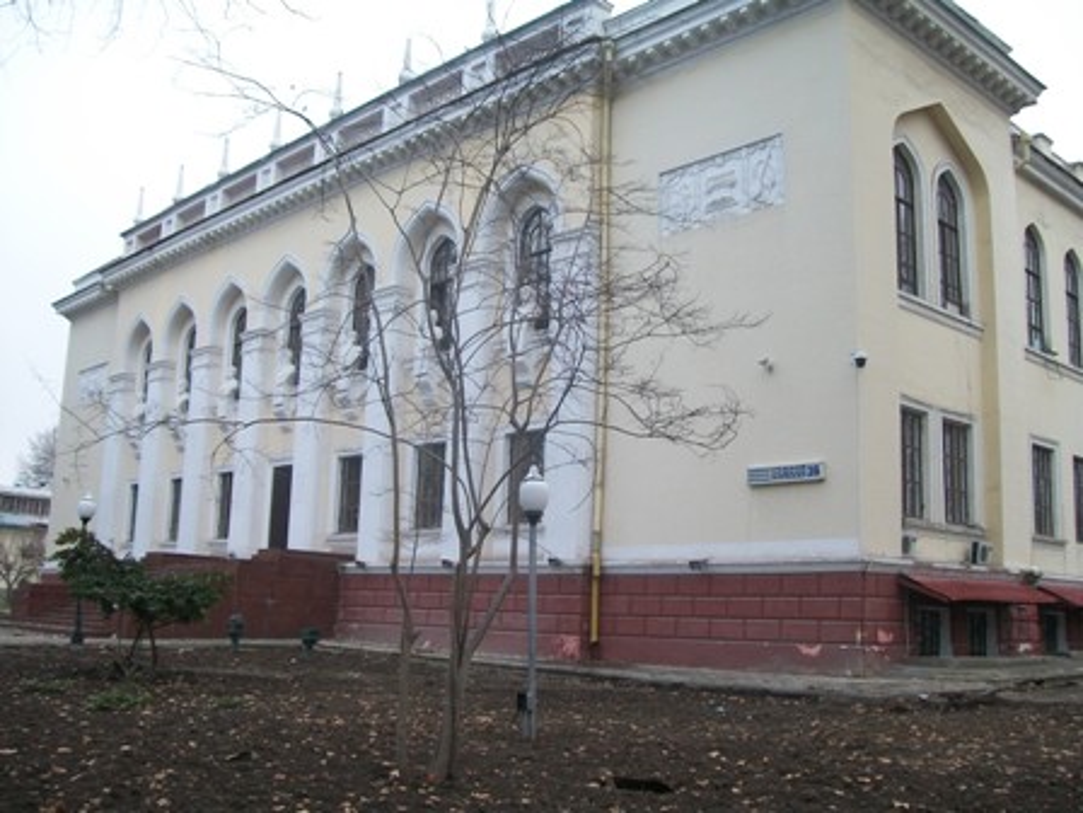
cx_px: 542
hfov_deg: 51.4
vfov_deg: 39.7
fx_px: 1126
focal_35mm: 36
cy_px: 406
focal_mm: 6
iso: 80
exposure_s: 1/80
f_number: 2.7
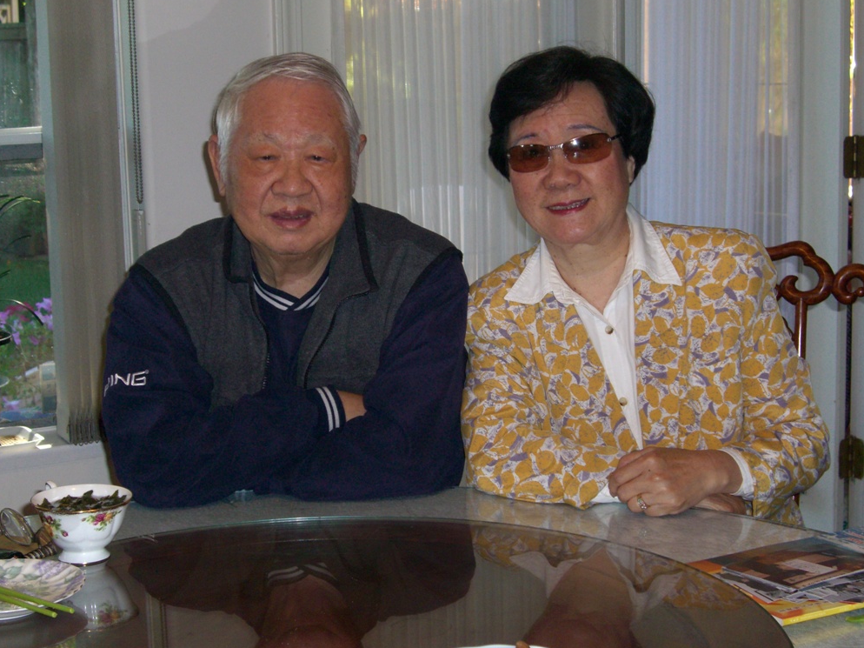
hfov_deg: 28.6
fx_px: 1697
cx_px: 436
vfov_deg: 21.6
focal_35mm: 68
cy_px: 330
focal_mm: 13.7
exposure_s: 1/60
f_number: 3.8
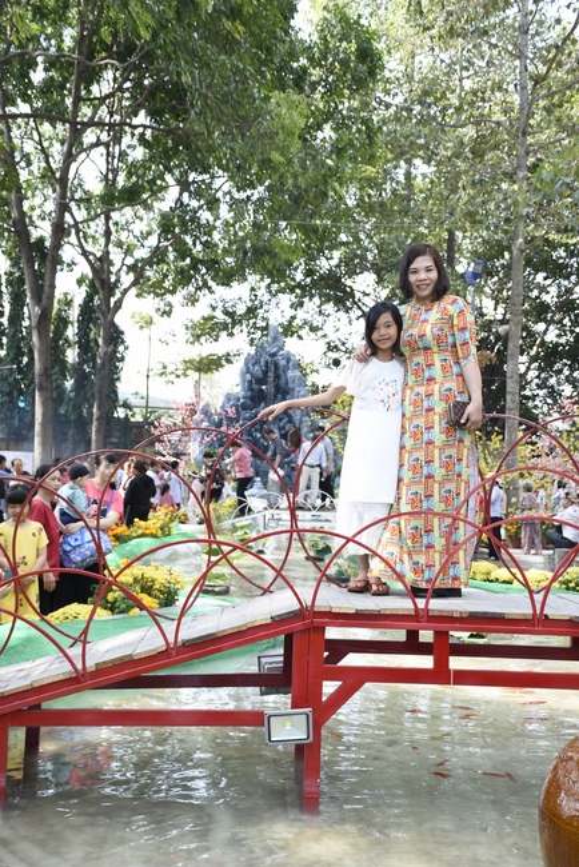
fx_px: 1084
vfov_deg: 43.6
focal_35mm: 45
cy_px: 434
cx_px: 290
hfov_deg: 29.9
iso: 200
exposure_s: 1/160
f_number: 5.6
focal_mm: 30
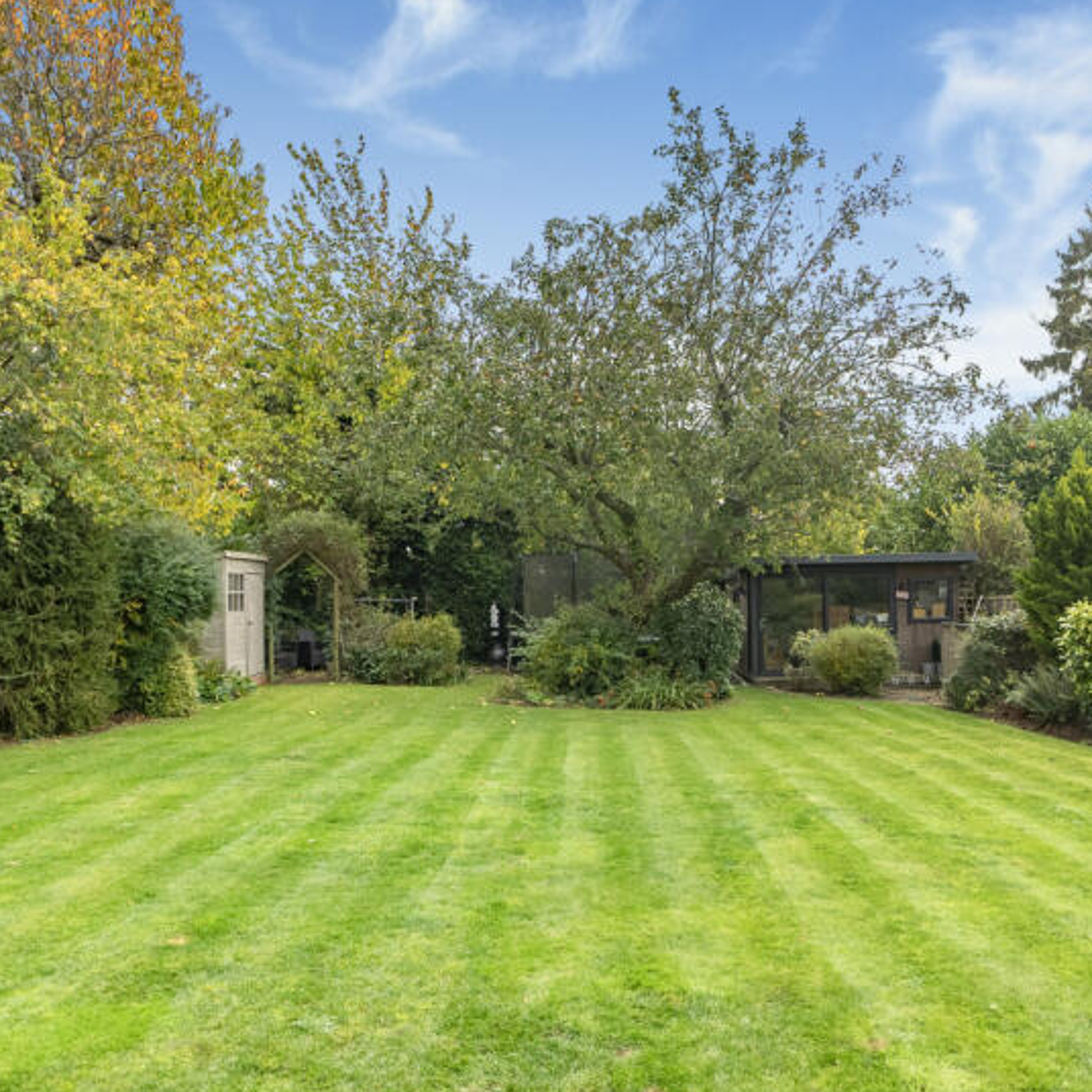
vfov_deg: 60.9
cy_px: 591
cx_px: 615
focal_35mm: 26
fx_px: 928
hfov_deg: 60.7
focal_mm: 16
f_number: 4
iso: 125
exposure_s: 1/160
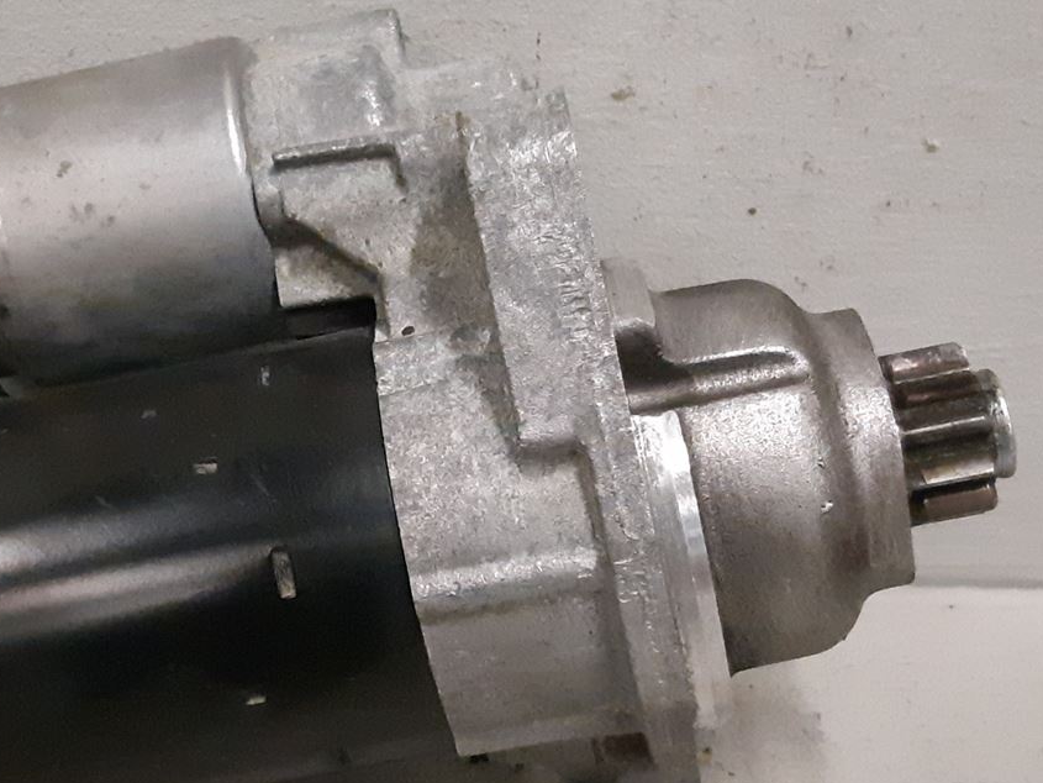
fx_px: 1898
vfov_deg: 23.3
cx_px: 357
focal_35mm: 63
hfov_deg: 30.5
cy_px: 415
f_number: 1.7
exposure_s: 1/205
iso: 800
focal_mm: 3.93
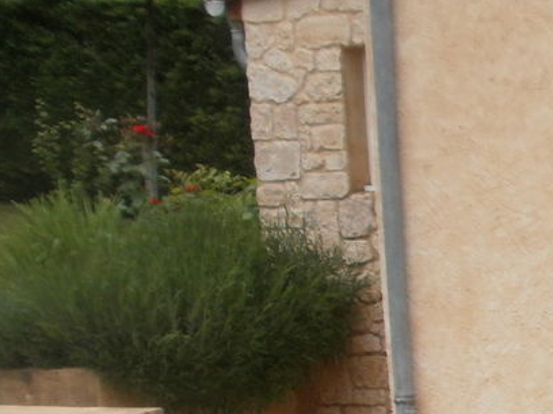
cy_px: 375
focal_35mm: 102
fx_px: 1629
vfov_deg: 14.4
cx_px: 840
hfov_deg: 17.3
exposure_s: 1/400
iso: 100
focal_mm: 4.65
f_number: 2.6
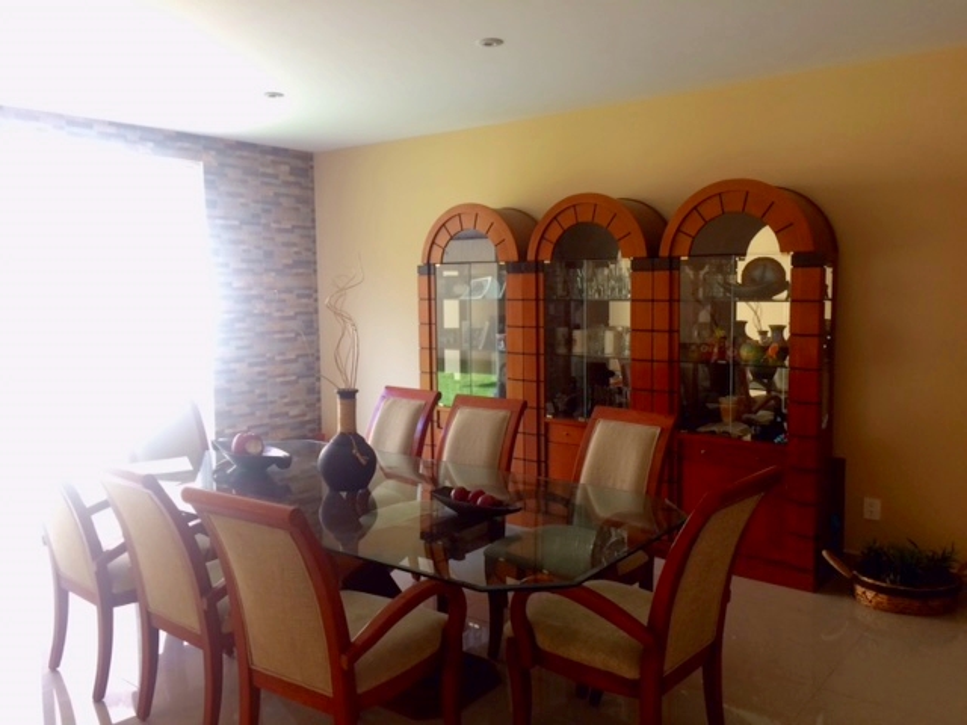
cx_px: 484
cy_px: 362
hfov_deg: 61.7
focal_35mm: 29
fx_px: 810
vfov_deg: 48.2
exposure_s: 1/40
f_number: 2.2
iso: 40
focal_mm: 4.15
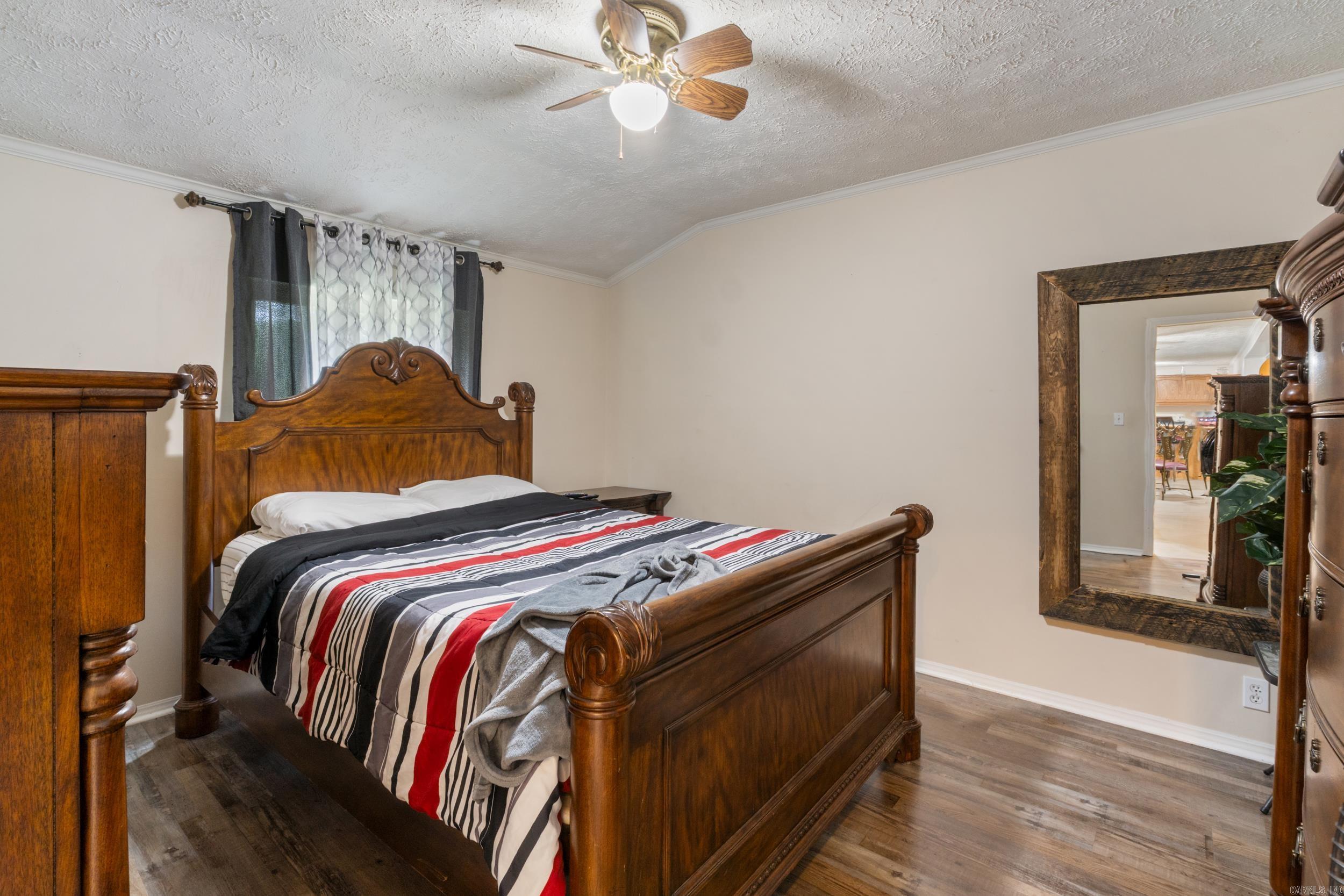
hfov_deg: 95.0
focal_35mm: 16
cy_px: 448
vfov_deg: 72.1
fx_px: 616
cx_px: 672
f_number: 9
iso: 250
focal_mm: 11
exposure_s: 2.5
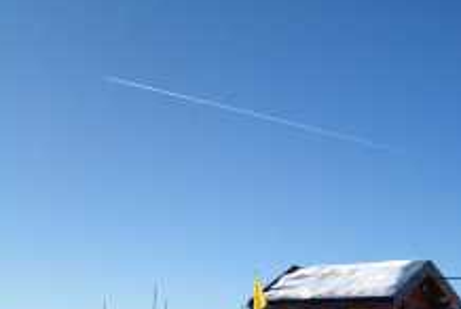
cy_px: 370
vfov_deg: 16.4
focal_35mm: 80
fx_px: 1026
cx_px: 491
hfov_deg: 23.9
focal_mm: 4.28
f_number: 2.4
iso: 64
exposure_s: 1/3690
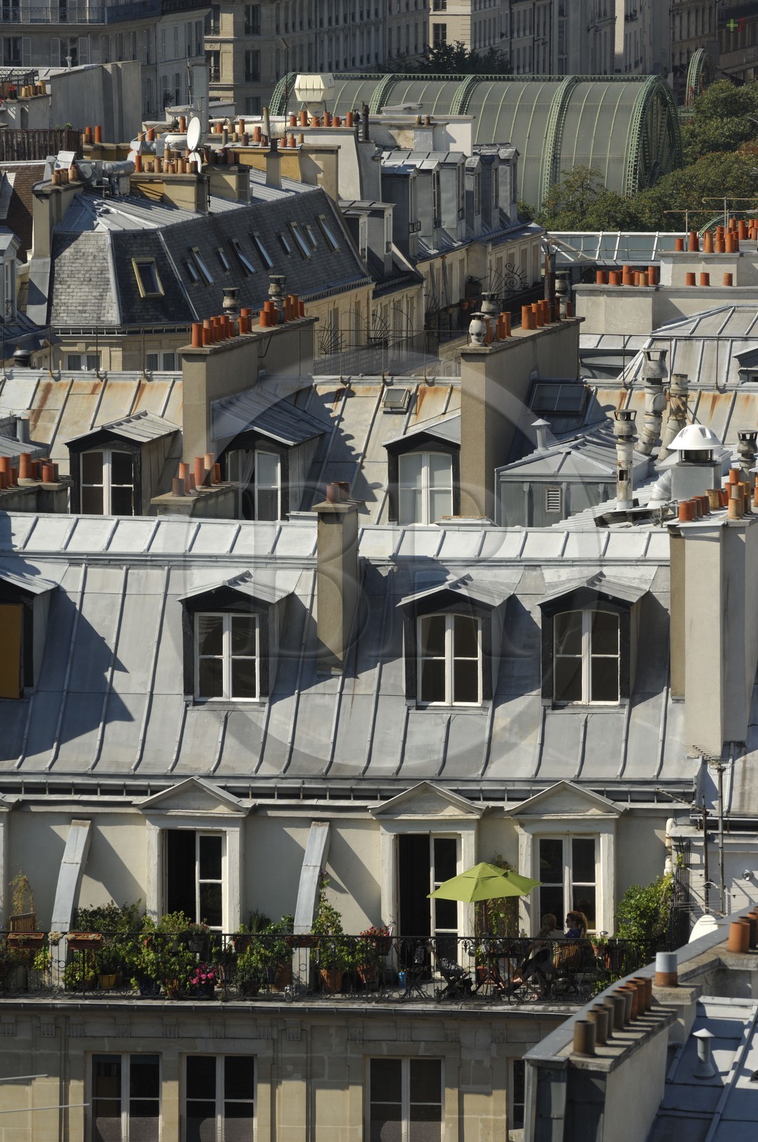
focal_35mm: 285
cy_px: 571
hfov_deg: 4.8
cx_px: 379
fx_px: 9028
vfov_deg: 7.2
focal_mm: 190
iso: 100
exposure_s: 1/250
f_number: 8.5
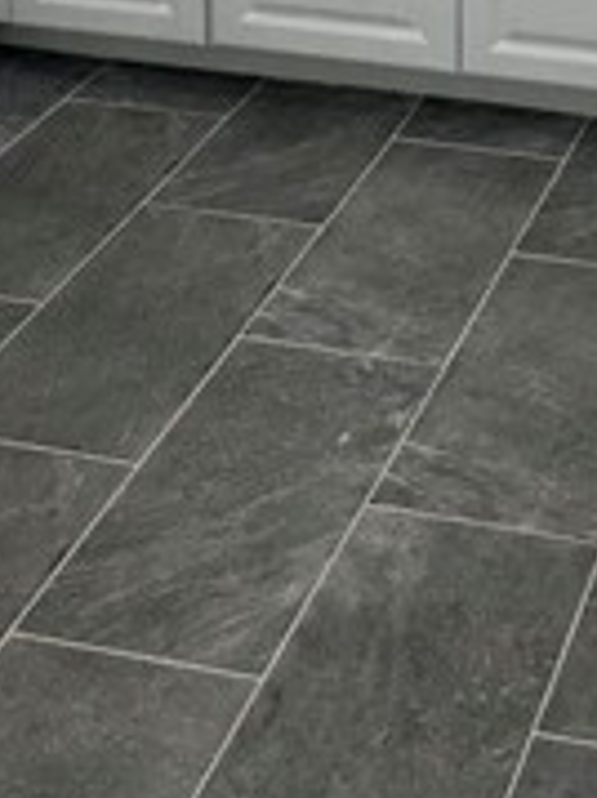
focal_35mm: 86
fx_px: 1980
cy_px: -424
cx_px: 642
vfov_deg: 19.6
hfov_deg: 16.7
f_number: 1.78
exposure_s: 1/120
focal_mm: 6.86
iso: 160
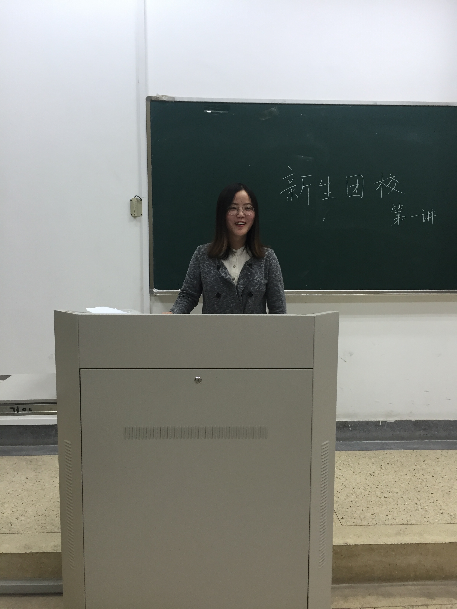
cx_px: 228
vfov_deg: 61.7
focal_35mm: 29
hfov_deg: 48.2
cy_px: 304
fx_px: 510
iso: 100
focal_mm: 4.15
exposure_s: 1/33
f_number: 2.2
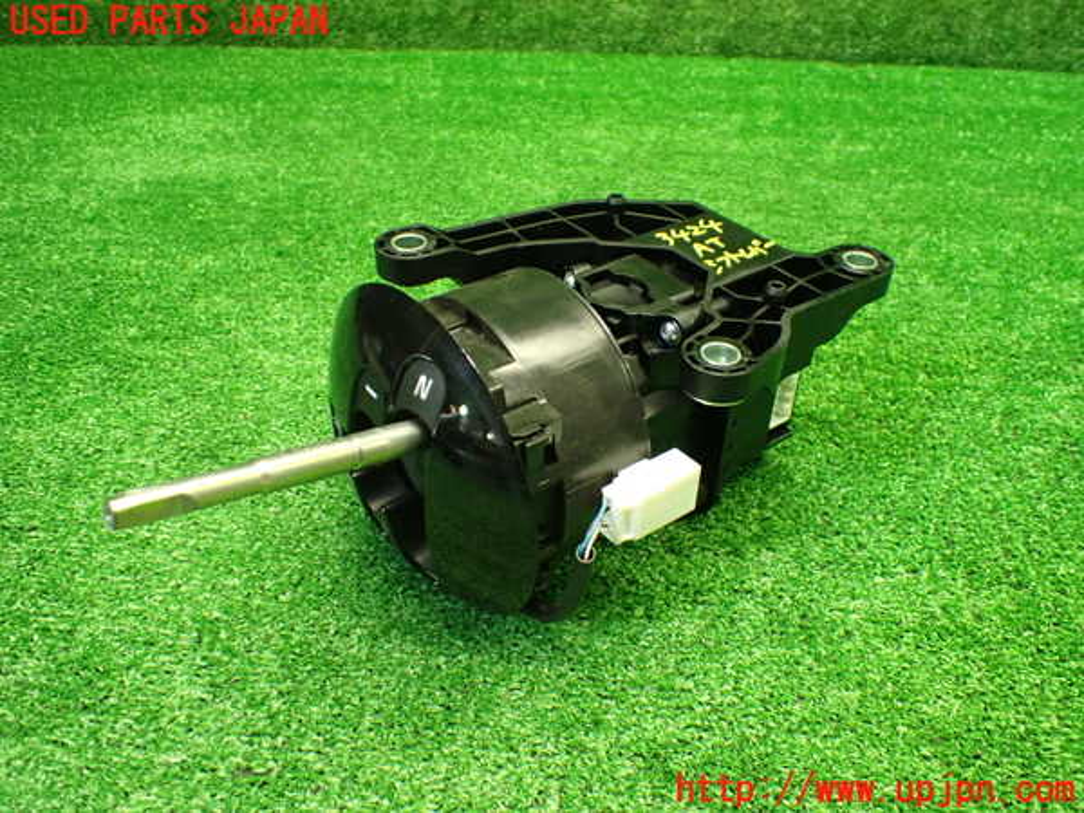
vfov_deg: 46.8
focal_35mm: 30
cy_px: 406
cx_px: 542
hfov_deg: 60.0
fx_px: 939
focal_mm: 5.4
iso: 800
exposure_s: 1/100
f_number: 2.3
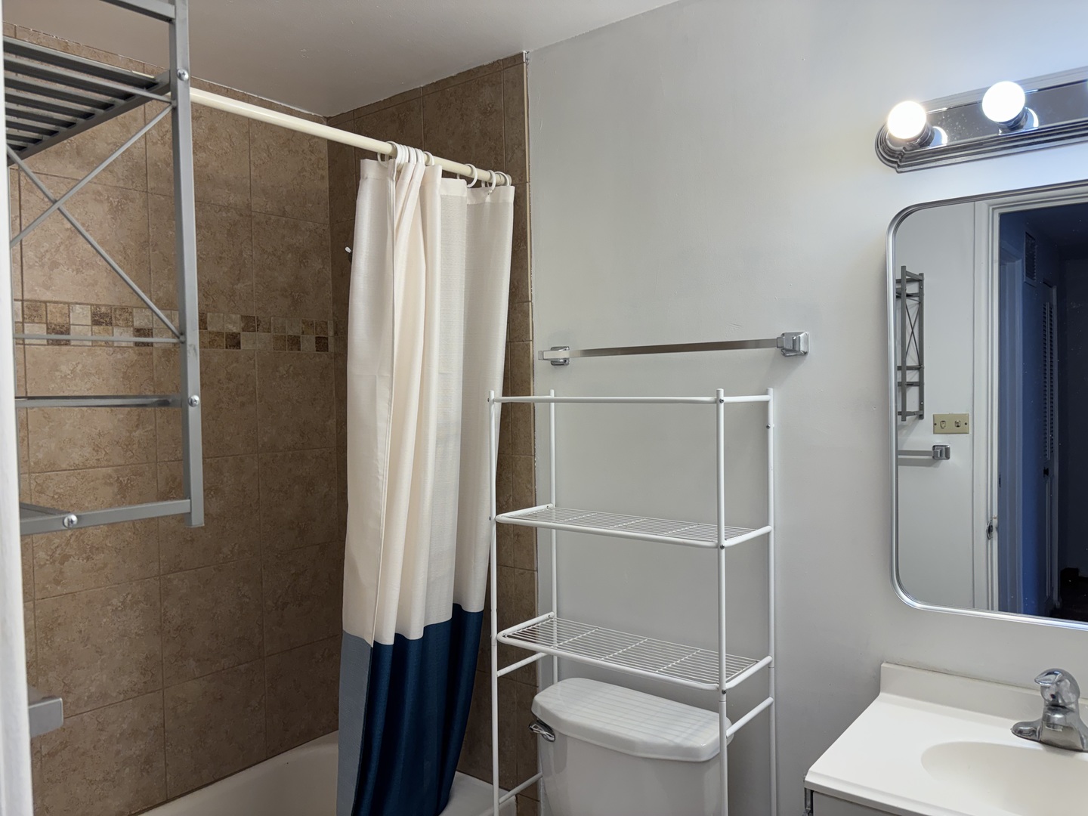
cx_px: 544
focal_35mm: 26
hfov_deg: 67.3
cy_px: 408
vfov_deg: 53.1
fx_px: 817
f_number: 1.6
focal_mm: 5.96
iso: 50
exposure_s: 1/120
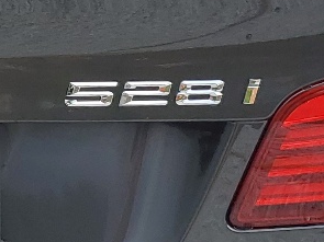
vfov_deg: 10.5
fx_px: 1319
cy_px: 73
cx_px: -145
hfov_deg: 13.3
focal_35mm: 141
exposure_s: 1/769
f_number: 1.5
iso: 50
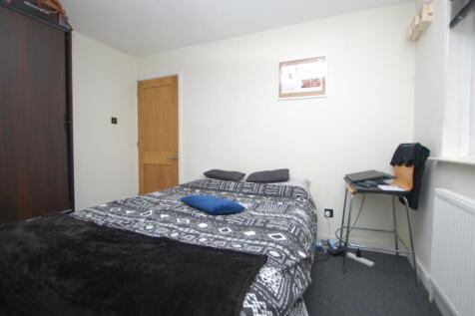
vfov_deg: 69.6
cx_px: 238
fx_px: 228
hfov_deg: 92.5
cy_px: 158
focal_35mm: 17
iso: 100
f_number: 4
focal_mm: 11.5
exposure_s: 1/60
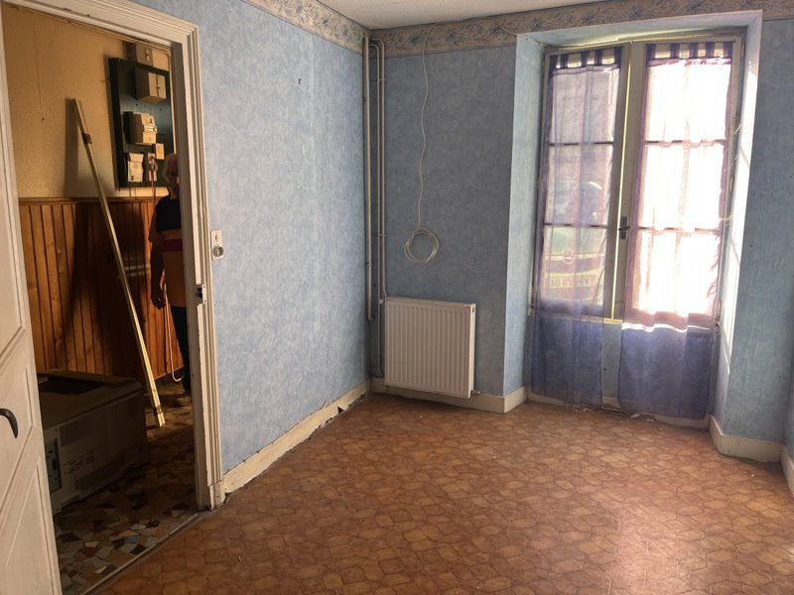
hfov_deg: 67.3
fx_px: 596
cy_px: 298
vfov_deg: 53.1
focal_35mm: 26
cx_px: 397
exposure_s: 1/122
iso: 50
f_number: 1.6
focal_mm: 5.1
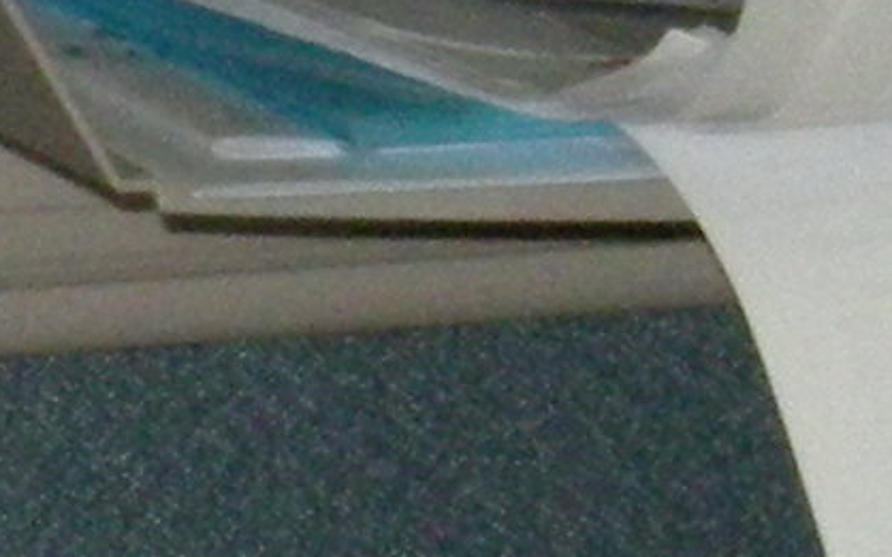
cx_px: -1684
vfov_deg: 1.6
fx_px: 20512
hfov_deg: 2.5
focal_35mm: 844
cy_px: 316
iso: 399
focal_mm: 17
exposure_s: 1/120
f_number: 5.6
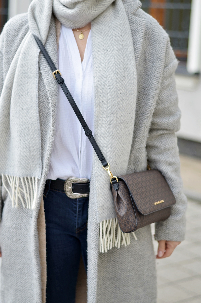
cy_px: 152
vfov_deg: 27.0
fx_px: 631
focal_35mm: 75
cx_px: 100
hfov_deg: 18.1
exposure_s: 1/250
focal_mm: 50
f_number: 1.8
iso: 100
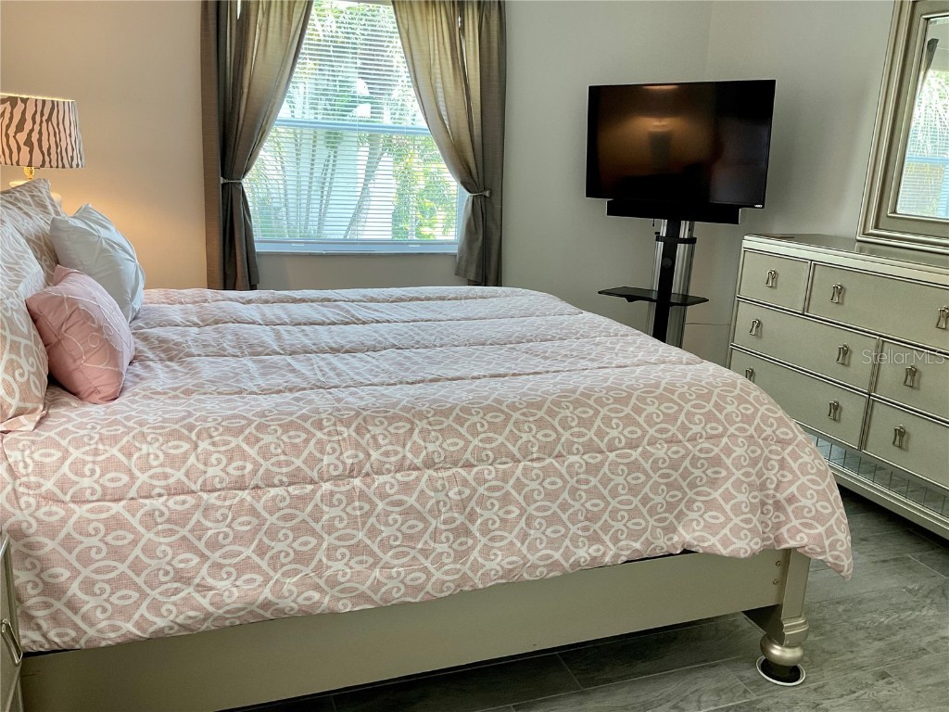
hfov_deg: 61.7
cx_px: 474
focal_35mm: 29
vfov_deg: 48.2
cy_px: 356
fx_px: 795
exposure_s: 1/60
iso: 50
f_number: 1.8
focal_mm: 3
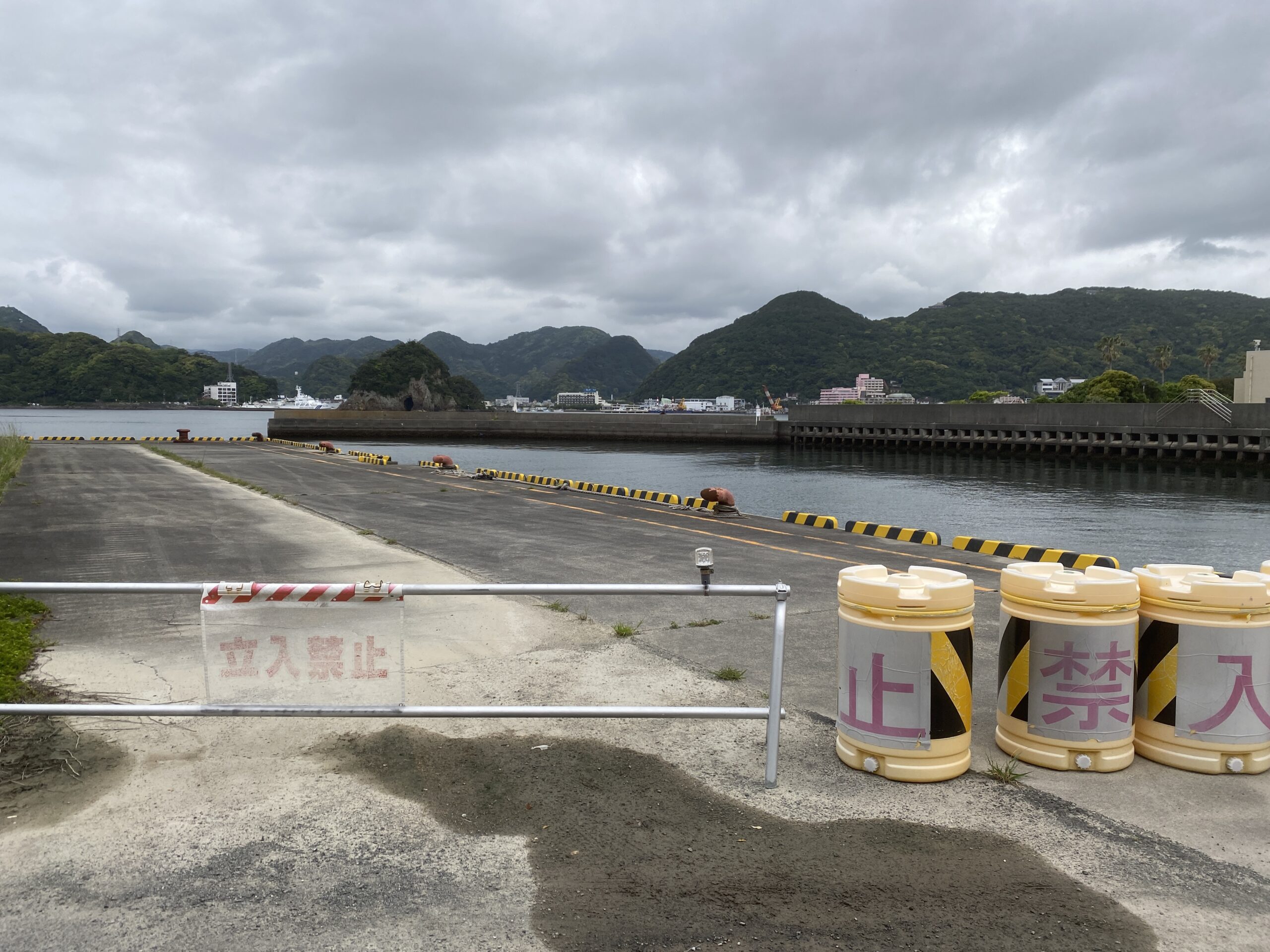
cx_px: 635
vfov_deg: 53.1
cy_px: 476
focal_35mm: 26
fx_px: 954
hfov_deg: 67.3
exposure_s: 1/418
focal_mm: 4.25
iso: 32
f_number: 1.8
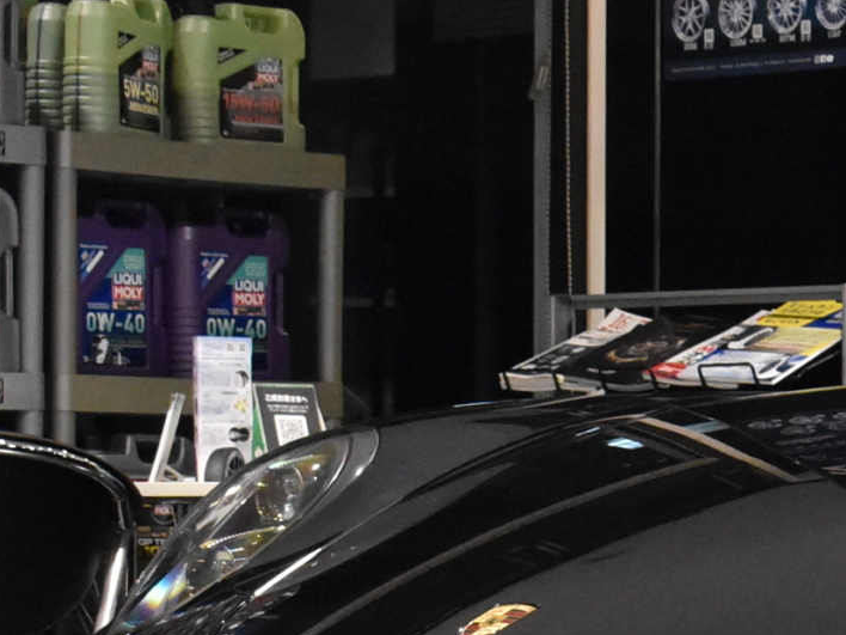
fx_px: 3953
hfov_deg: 11.5
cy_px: 649
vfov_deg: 9.1
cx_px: 1392
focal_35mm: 162
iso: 4500
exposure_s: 1/50
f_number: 9
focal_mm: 31
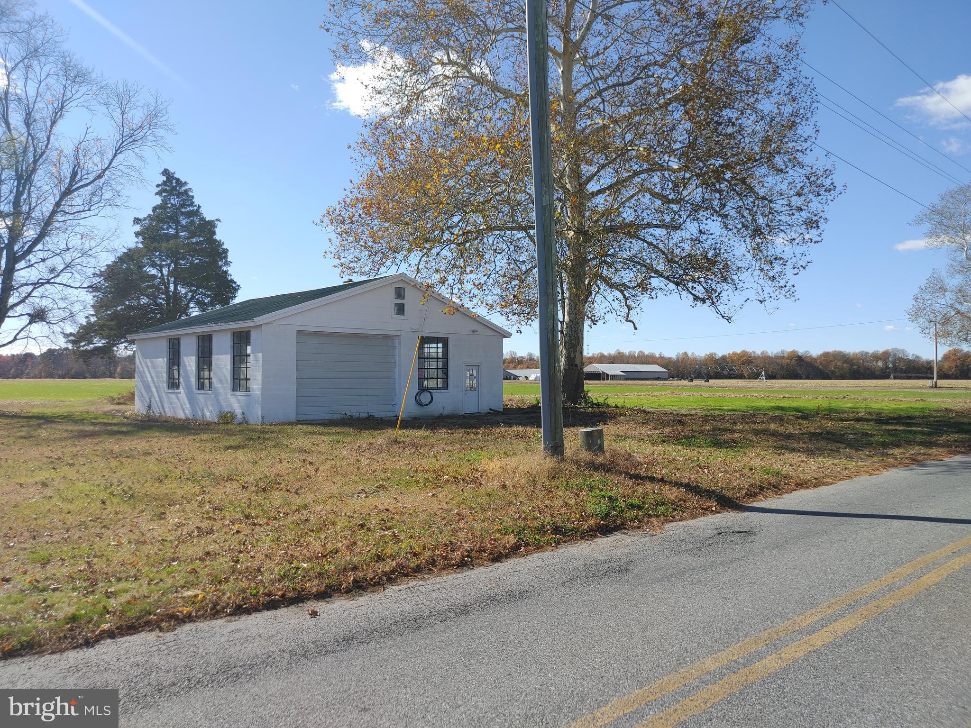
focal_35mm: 26
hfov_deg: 67.3
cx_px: 486
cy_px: 364
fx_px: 729
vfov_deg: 53.1
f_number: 1.8
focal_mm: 5.58
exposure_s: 1/3636
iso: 100
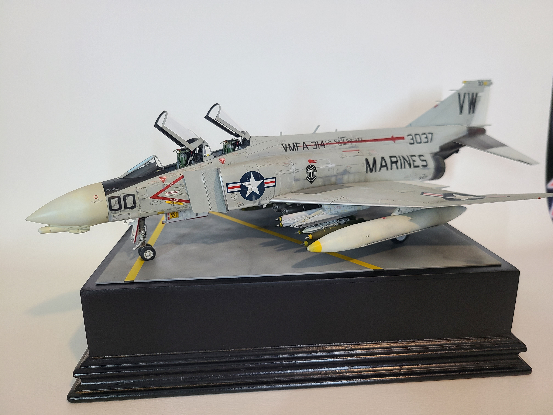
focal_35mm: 26
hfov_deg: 67.3
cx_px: 276
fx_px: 415
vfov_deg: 53.1
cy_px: 208
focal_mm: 5.4
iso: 80
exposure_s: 1/50
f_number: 1.8
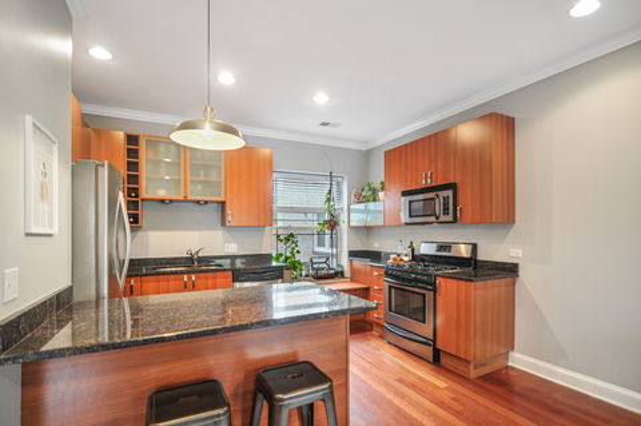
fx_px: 293
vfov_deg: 71.9
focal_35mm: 16
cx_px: 320
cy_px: 213
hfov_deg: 95.0
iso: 200
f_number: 2.8
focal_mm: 11
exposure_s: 1/10
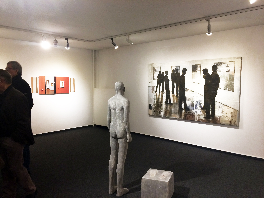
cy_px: 99
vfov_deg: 48.2
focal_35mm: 29
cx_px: 132
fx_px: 221
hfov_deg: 61.7
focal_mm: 4.15
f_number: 2.2
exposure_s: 1/33
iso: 80
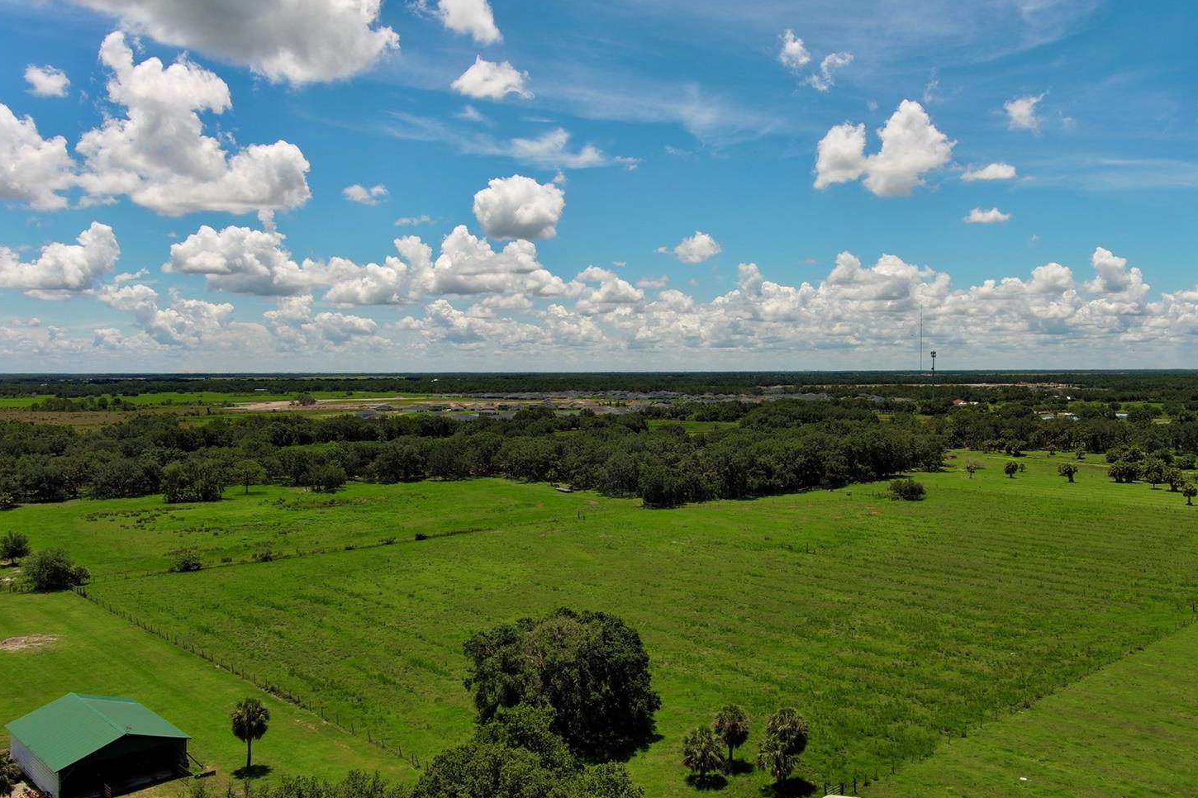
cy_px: 411
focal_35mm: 32
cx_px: 653
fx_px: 1065
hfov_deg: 58.6
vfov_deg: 41.1
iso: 100
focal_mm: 10.57
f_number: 9
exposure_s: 1/320
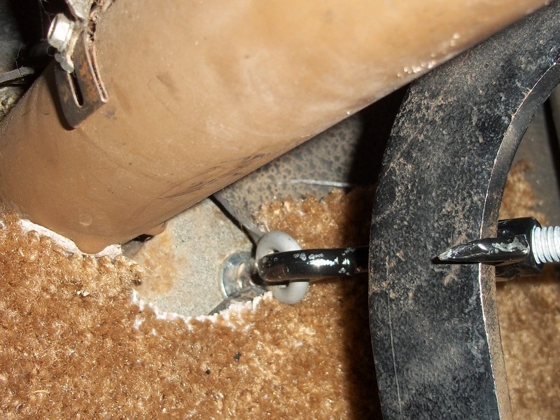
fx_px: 582
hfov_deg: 51.4
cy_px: 210
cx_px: 280
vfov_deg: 39.7
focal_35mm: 36
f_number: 3.1
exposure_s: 1/30
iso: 80
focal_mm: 6.5
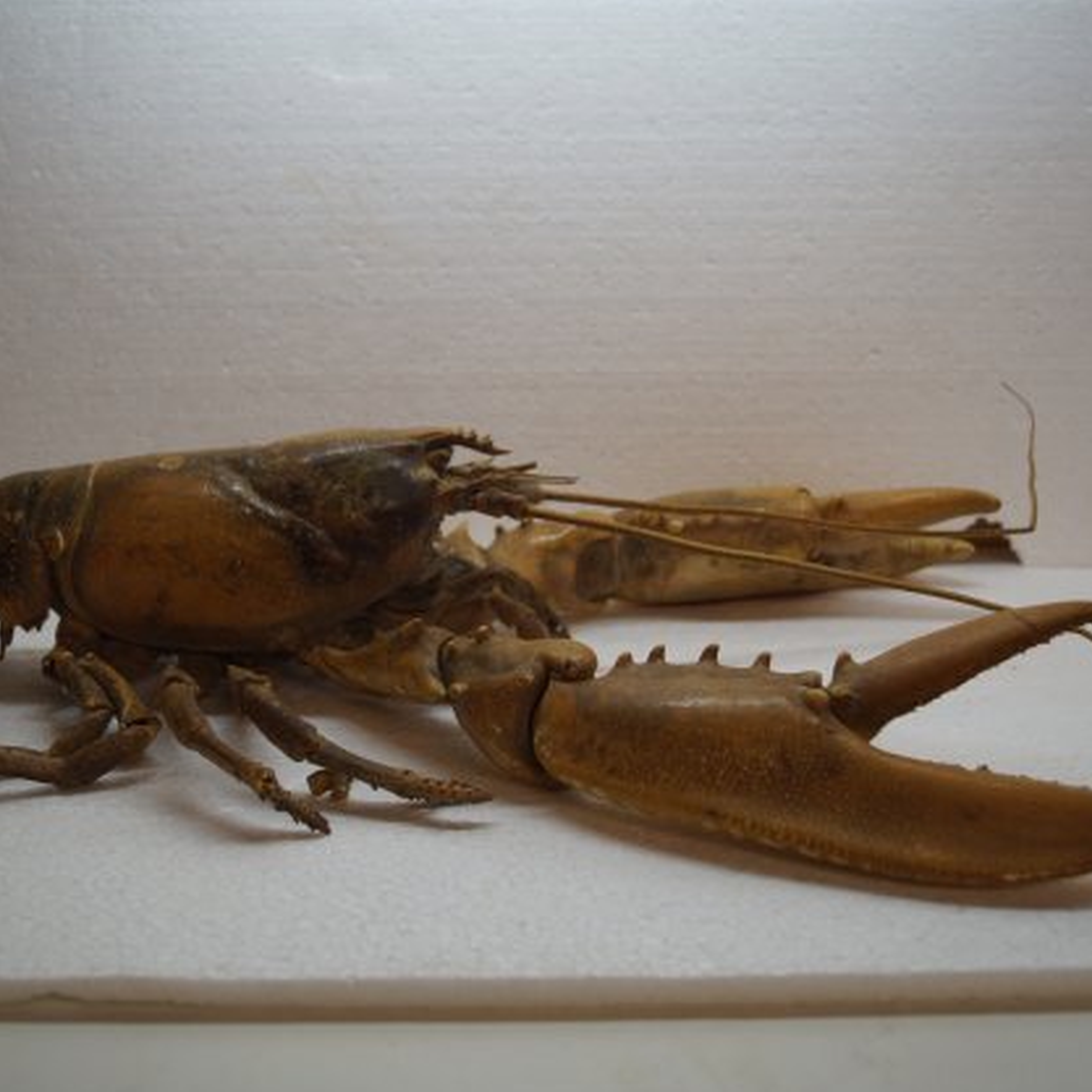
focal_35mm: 43
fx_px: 1535
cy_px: 553
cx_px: 450
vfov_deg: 39.2
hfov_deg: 39.0
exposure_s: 1/60
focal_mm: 22
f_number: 4
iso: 200
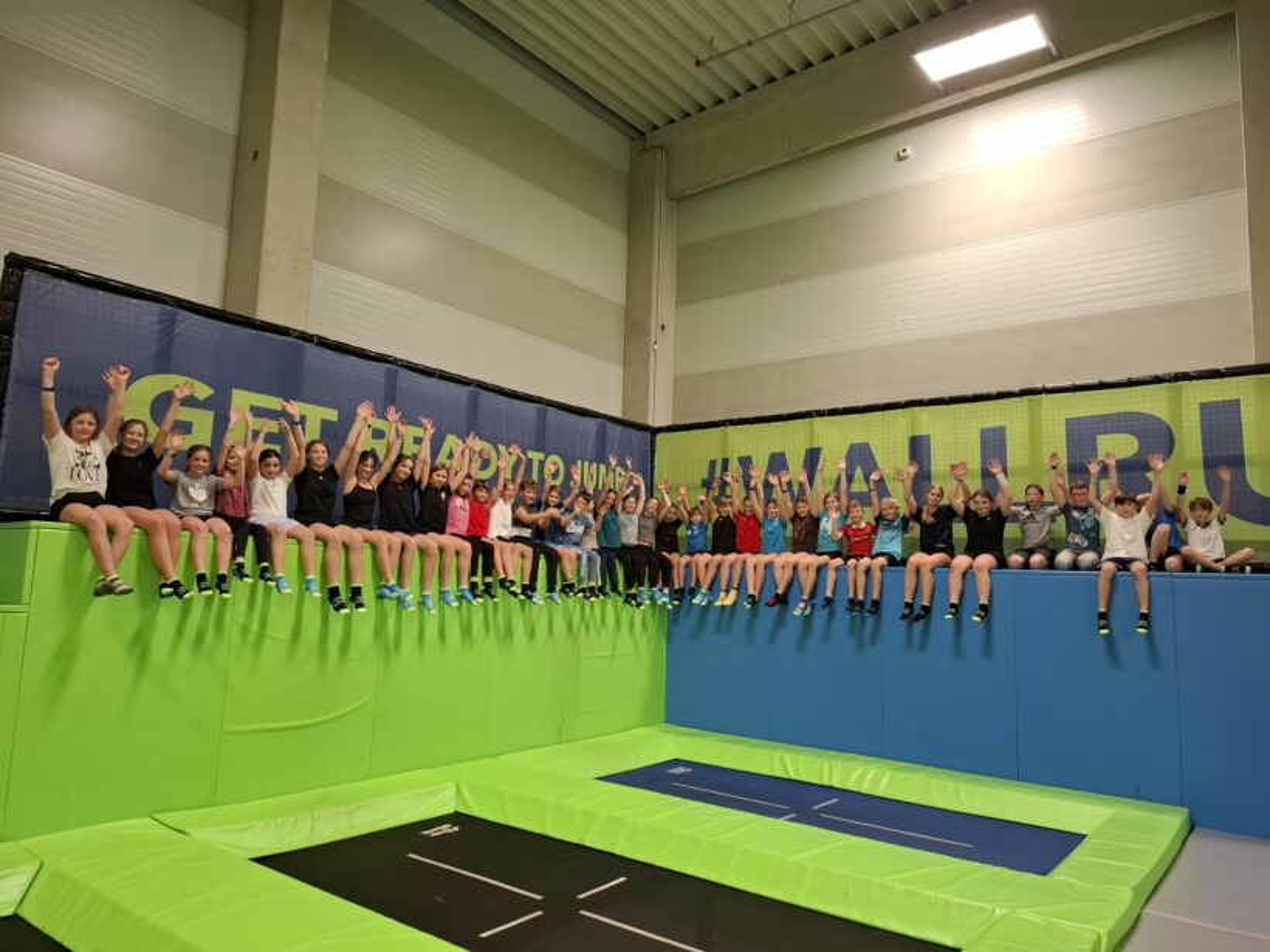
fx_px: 844
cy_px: 476
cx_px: 635
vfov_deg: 58.9
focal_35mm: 23
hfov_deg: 73.9
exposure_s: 1/50
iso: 320
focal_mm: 5.54
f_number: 1.8
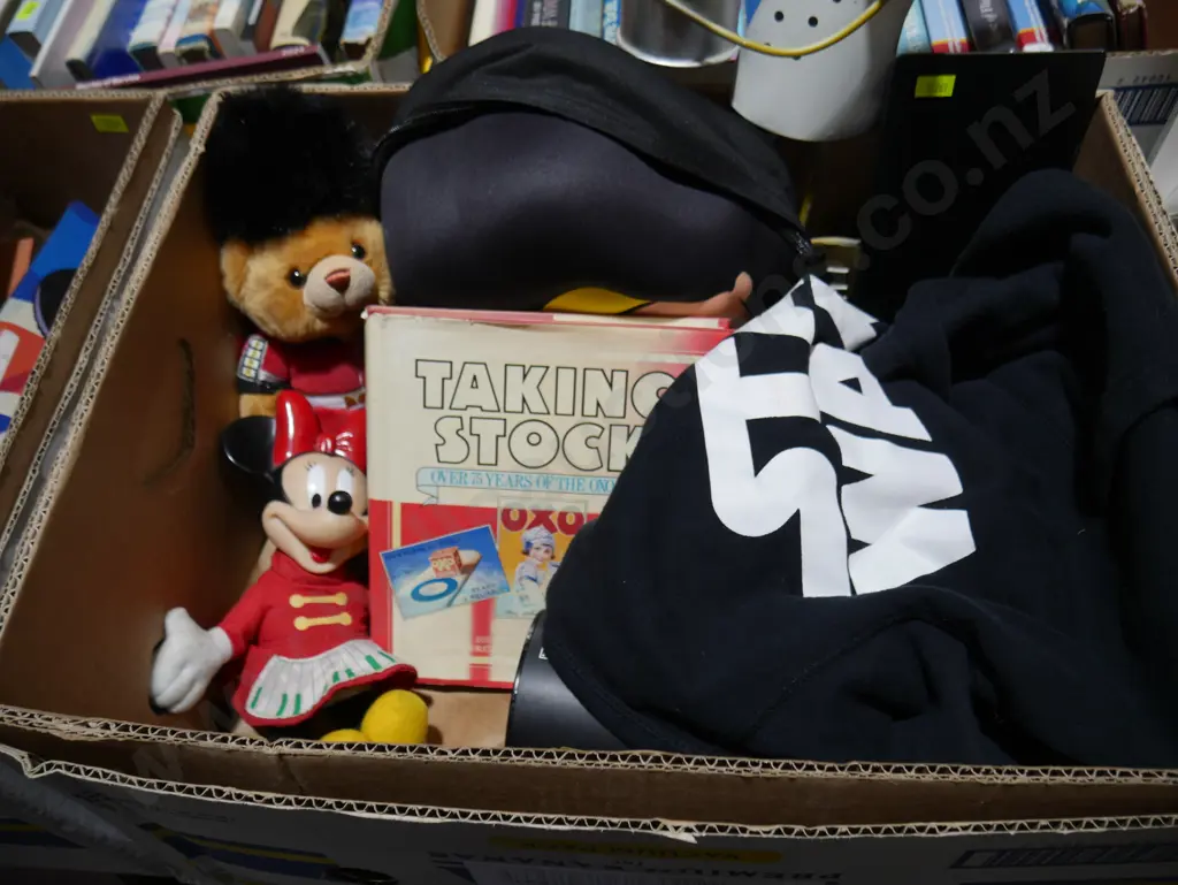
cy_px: 442
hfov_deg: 63.4
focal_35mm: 28
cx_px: 589
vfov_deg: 49.8
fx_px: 953
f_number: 3.5
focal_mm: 14
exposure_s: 1/100
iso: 200
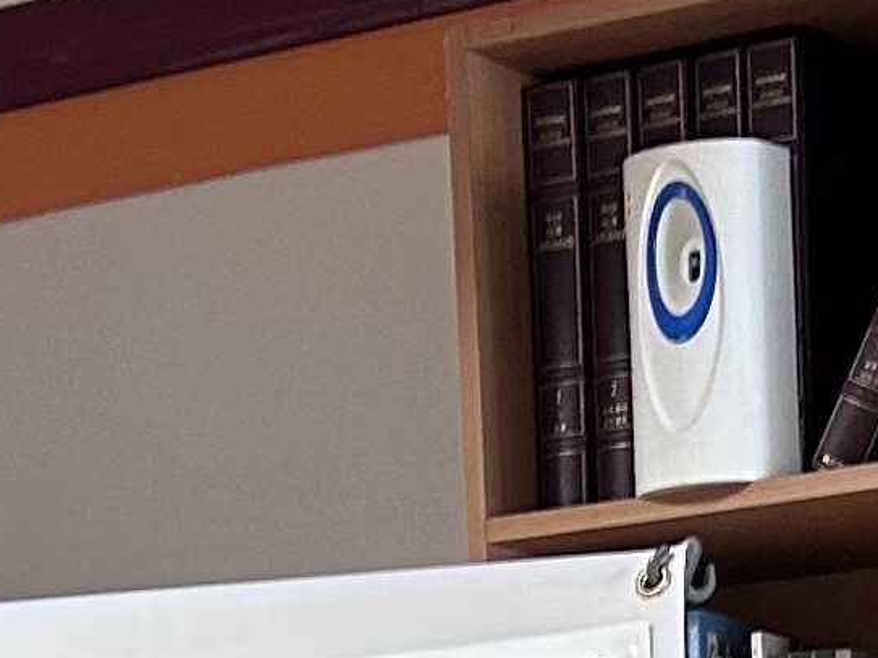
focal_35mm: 193
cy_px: 1993
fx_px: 4894
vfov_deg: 6.9
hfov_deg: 10.2
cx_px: 210
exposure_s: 1/60
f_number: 1.5
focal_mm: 5.7
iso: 80
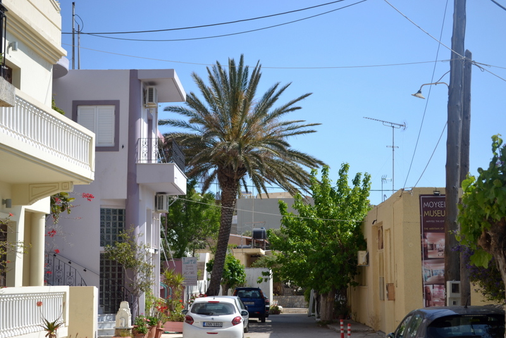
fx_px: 928
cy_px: 169
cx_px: 253
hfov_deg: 30.5
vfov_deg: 20.6
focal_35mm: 66
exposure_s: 1/400
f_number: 5.3
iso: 100
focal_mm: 44
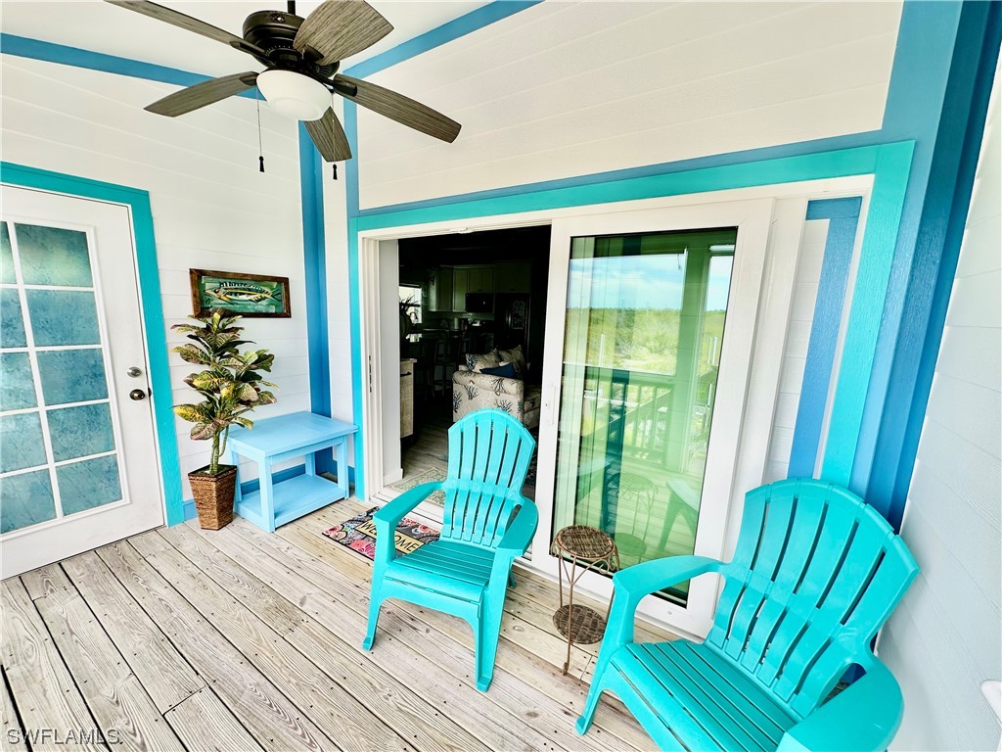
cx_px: 501
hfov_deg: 102.1
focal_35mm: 14
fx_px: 405
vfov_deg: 85.7
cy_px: 376
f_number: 2.2
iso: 40
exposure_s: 1/181
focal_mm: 2.22
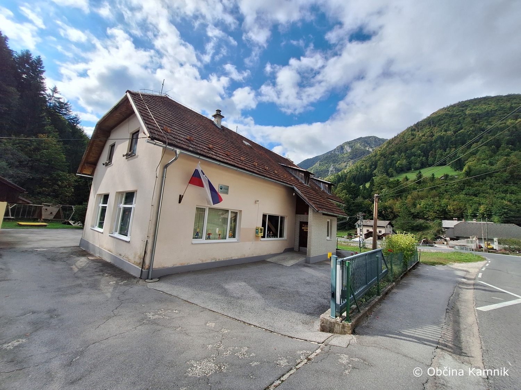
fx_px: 196
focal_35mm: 13
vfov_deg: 89.9
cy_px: 195
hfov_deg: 106.2
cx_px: 260
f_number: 2.2
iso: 40
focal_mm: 1.74
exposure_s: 1/2681
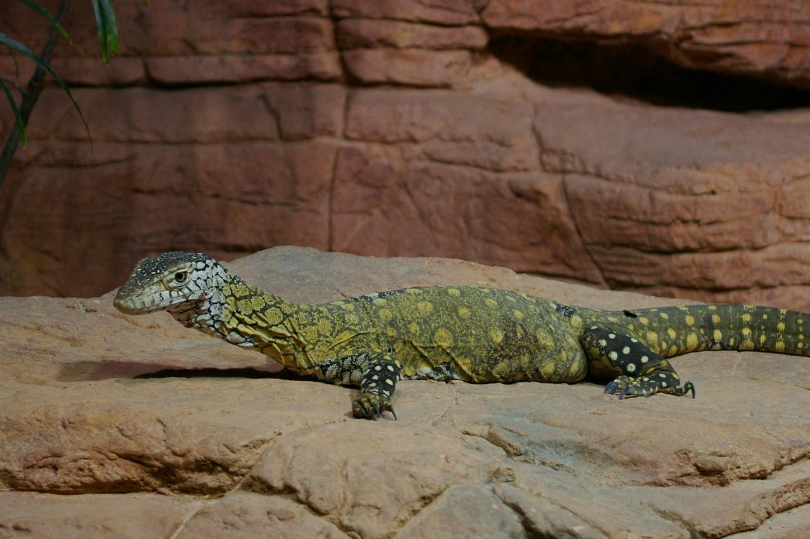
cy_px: 275
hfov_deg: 19.2
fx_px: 2397
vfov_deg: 12.8
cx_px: 454
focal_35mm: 107
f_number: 5.6
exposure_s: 1/90
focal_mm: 55
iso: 400
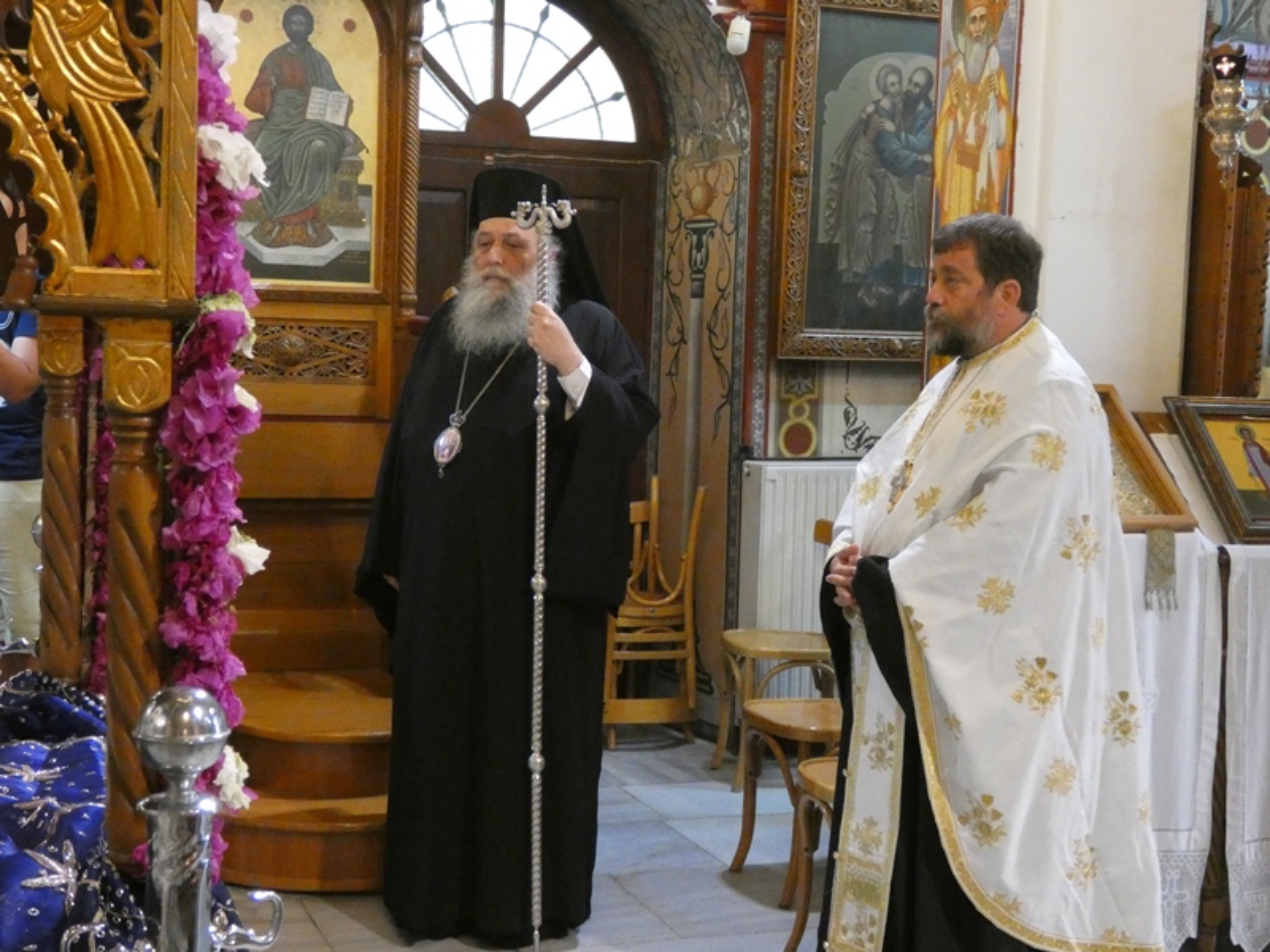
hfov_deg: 36.2
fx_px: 1944
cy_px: 476
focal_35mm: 53
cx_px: 635
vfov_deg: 27.5
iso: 1600
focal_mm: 9.5
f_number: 3.9
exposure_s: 1/15
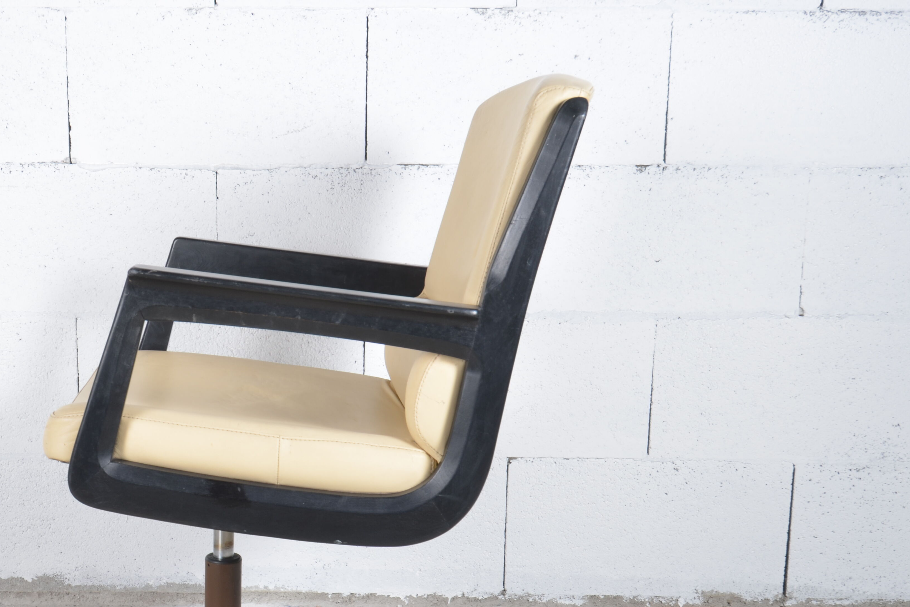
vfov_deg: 24.9
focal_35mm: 54
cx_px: 290
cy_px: 422
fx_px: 1365
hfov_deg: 36.4
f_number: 11
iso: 100
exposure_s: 1/125
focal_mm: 24
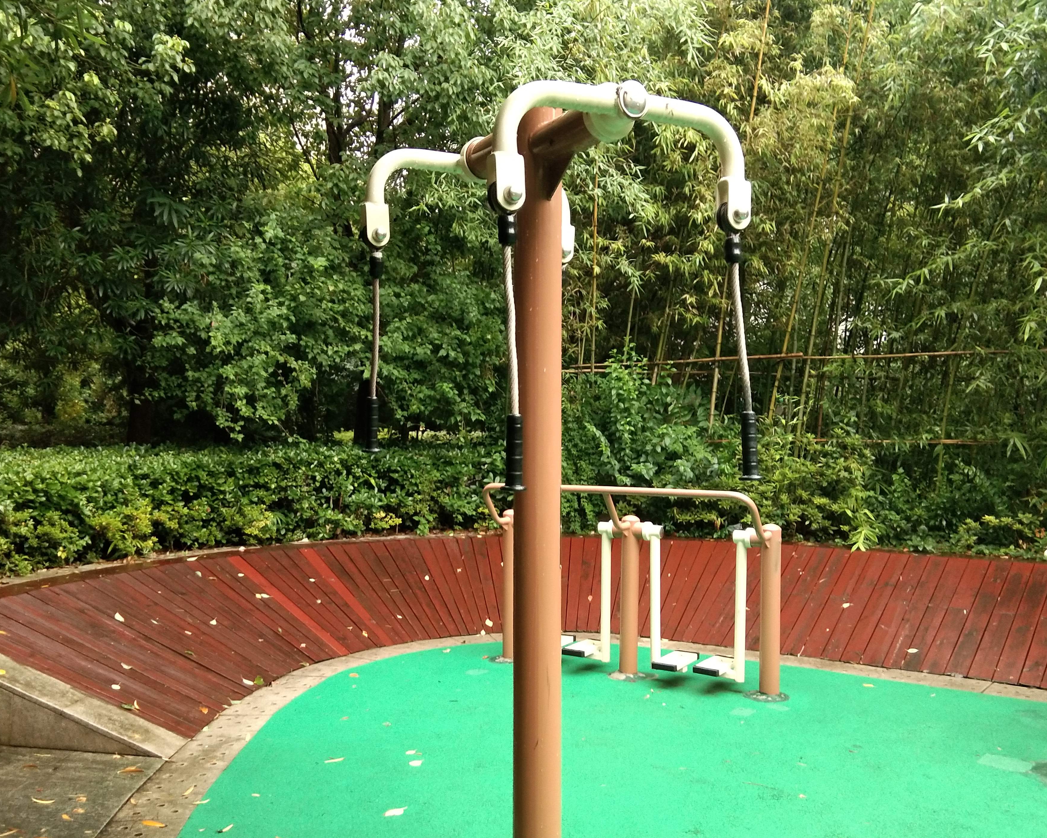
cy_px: 448
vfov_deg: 41.1
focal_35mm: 36
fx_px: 1115
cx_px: 534
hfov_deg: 50.3
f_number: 2.2
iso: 400
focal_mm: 3.69
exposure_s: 1/33.3
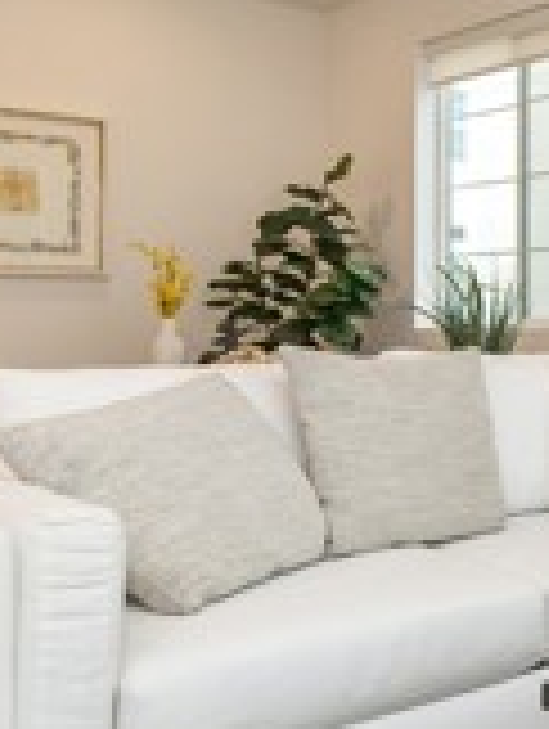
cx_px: 896
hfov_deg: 21.5
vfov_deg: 36.0
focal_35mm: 53
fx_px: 1118
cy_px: 306
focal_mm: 14
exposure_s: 1/60
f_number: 4
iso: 200
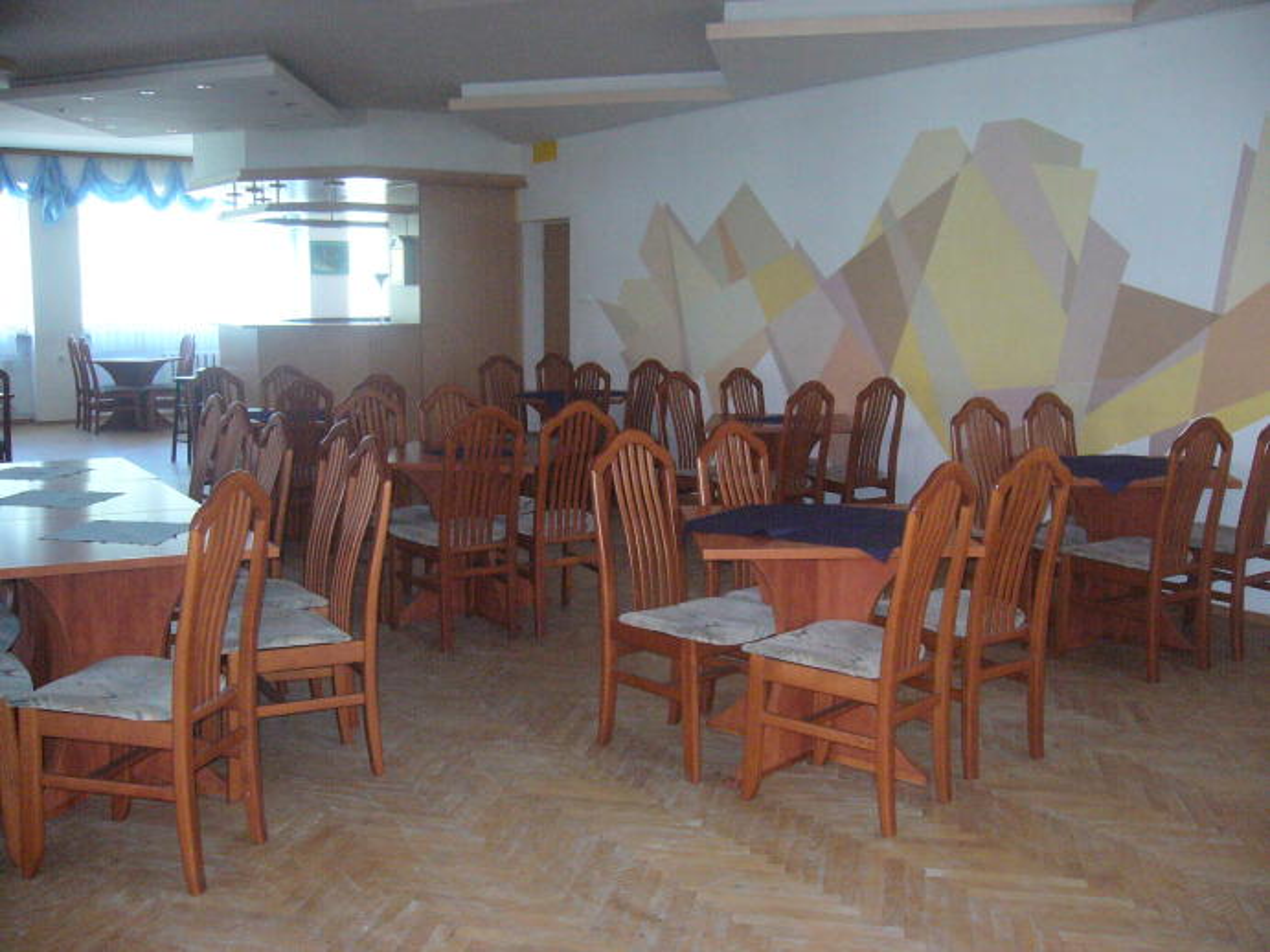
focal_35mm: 35
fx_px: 1284
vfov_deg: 40.7
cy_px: 476
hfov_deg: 52.6
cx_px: 635
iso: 400
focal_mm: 5.8
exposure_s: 1/60
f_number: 2.8
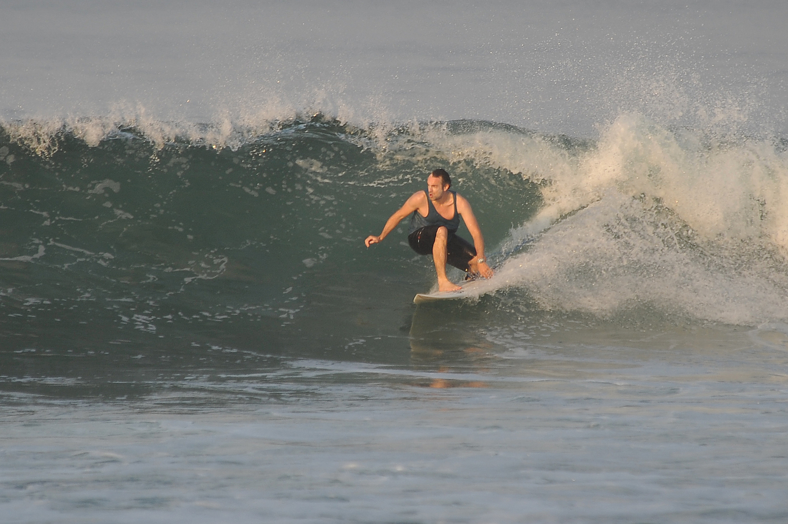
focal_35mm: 400
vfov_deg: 3.4
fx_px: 8751
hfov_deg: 5.2
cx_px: 394
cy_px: 262
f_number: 5.6
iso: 320
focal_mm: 400
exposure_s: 1/800
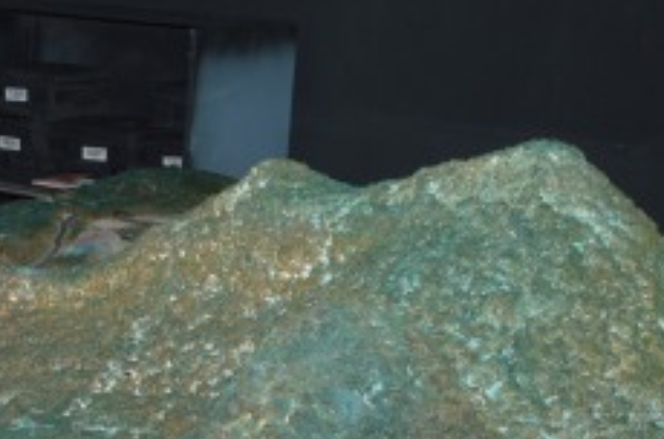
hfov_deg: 22.7
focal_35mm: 82
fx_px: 1514
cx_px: -141
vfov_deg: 16.5
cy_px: 188
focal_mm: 21
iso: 200
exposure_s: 1/40
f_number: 5.6
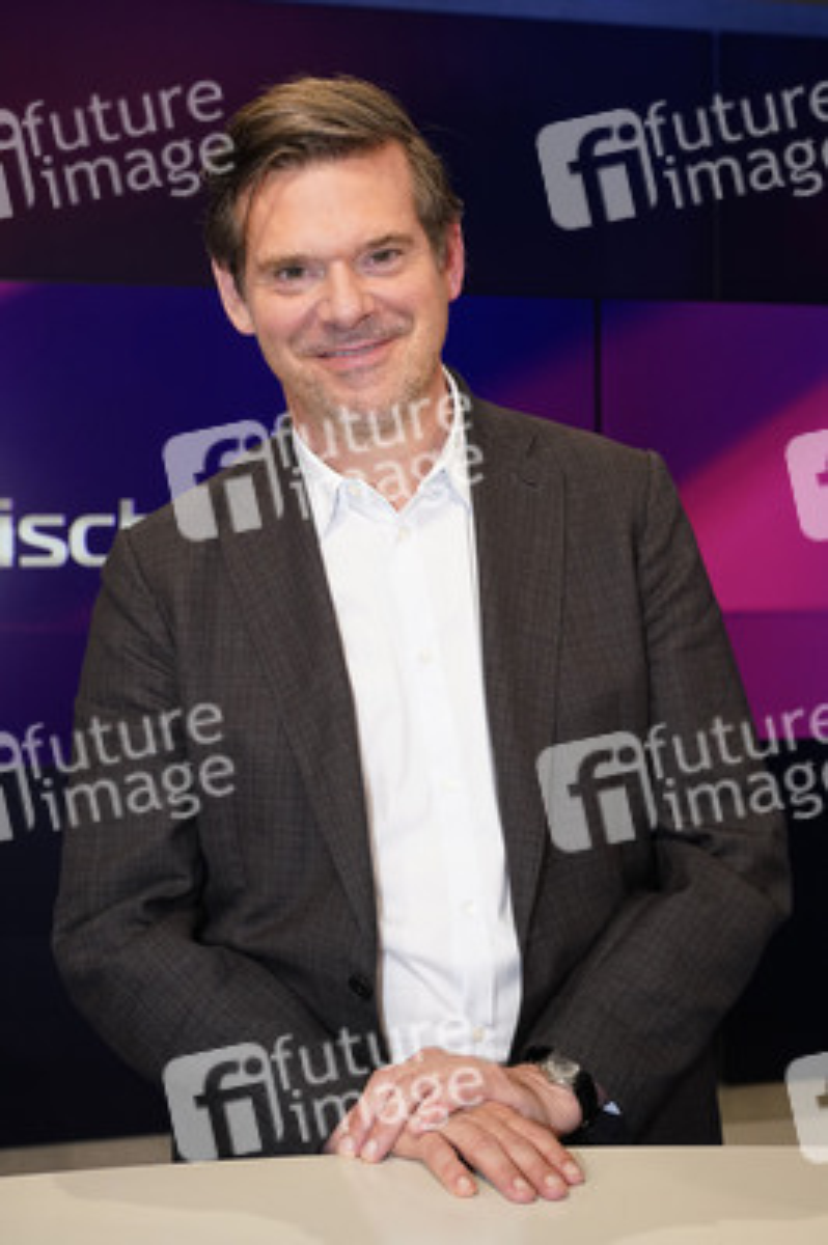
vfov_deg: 44.5
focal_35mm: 44
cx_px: 414
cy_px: 622
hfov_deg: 30.5
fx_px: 1521
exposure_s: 1/125
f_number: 5.6
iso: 2000
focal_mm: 44
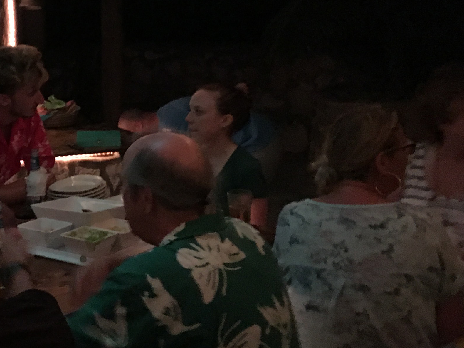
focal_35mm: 74
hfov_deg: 24.0
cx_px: -91
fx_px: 992
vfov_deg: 19.9
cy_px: 128
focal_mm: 4.15
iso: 500
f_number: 2.2
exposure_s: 1/15
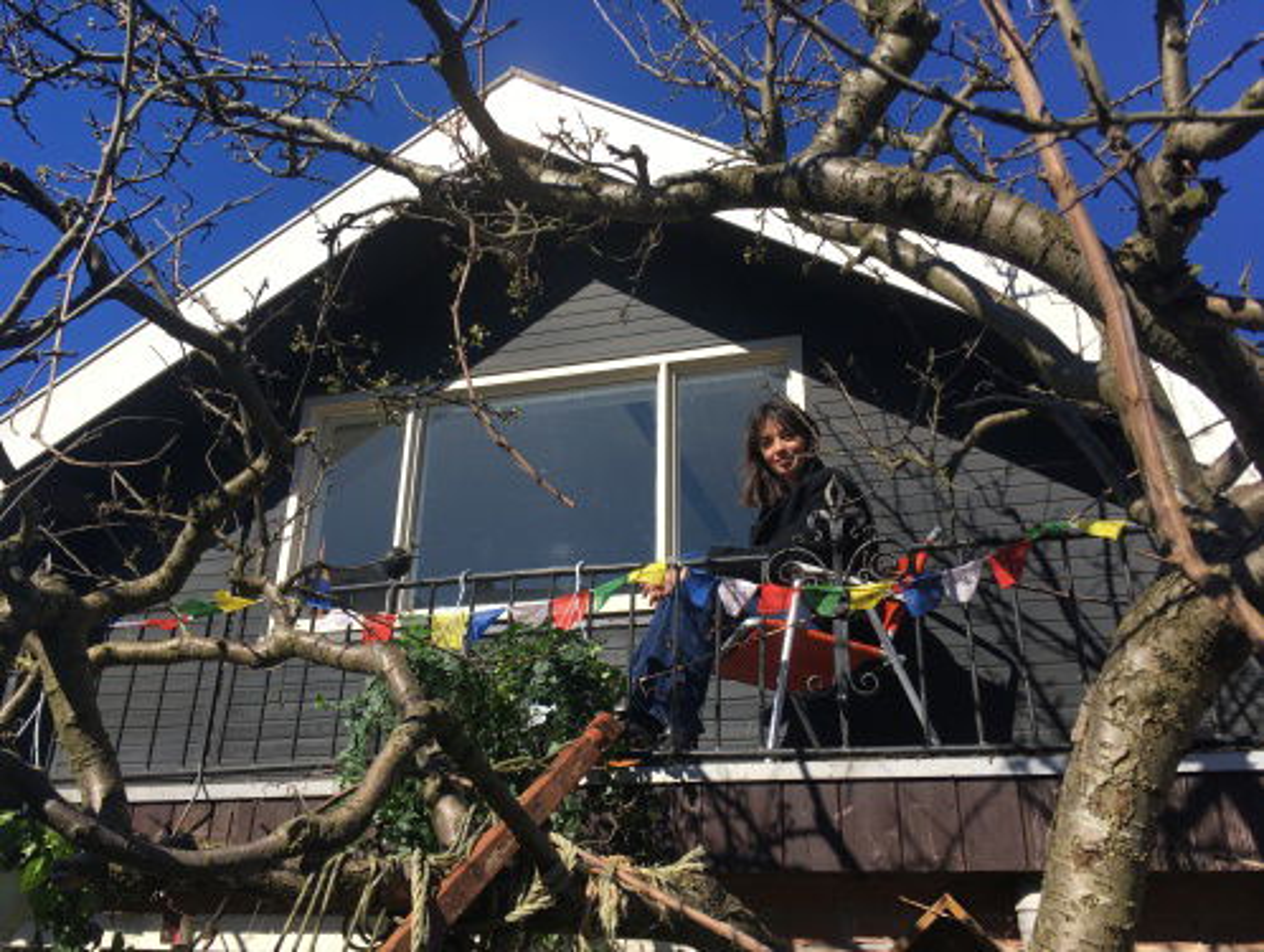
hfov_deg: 61.6
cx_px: 632
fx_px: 1060
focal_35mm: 29
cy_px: 476
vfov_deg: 48.3
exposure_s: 1/1374
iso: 25
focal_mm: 4.15
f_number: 2.2
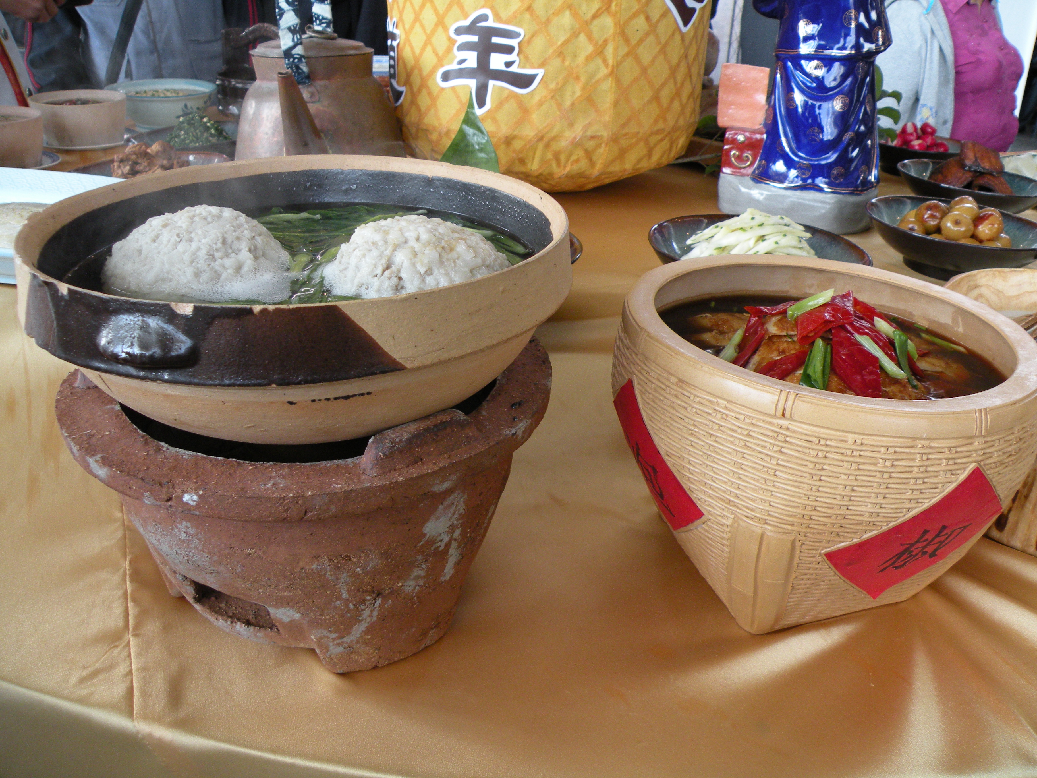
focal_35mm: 27
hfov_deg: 65.3
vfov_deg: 51.4
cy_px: 389
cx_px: 518
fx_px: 809
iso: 198
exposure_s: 1/61
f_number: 2.8
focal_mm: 4.7
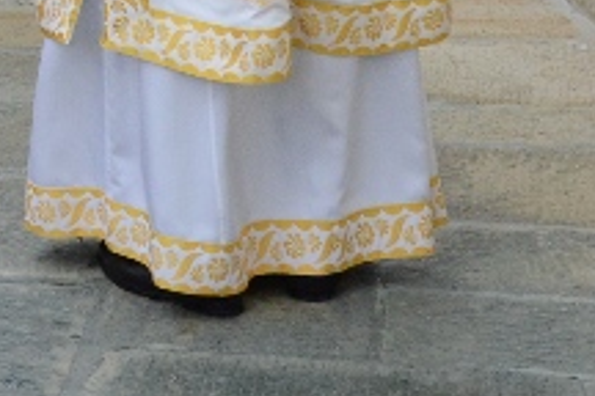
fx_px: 2888
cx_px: -556
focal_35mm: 175
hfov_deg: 10.8
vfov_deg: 7.3
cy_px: -572
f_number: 8
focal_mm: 21
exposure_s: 1/160
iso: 1000
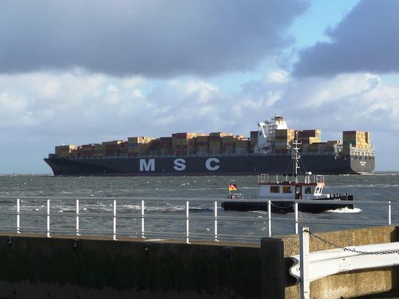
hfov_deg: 22.3
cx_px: 206
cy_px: 153
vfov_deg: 16.8
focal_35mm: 88
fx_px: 1014
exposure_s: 1/400
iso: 100
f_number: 4.7
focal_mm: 14.2
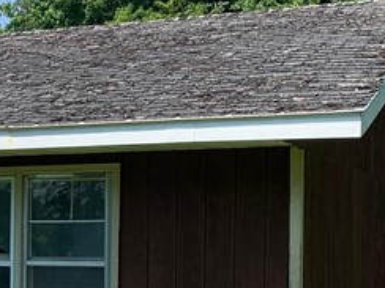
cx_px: -181
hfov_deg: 16.5
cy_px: 269
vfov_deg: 13.4
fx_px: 1212
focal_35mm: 109
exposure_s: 1/1282
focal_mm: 4.25
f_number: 1.8
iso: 25
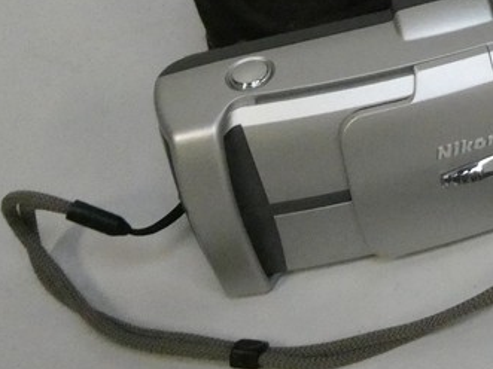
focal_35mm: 79
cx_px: 663
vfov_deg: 17.7
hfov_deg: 21.9
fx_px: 1125
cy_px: -79
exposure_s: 1/125
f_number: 3.3
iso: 1000
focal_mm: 4.3
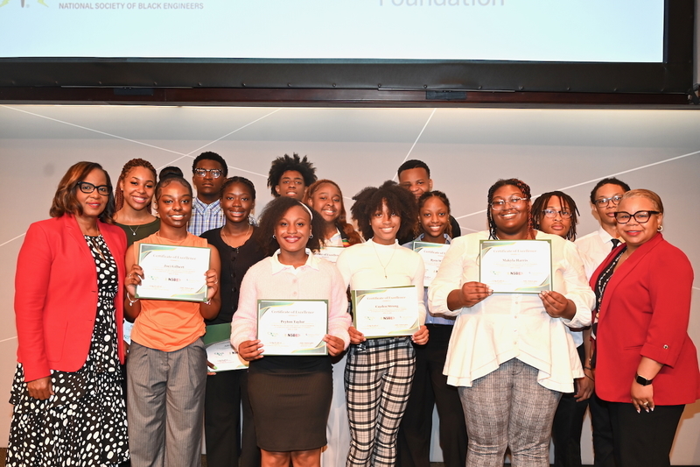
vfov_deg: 40.0
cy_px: 234
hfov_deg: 57.2
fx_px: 641
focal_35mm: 33
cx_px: 350
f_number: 4
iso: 1000
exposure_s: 1/60
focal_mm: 33
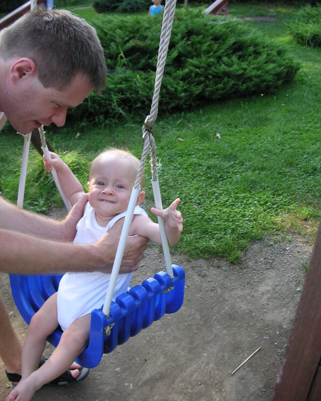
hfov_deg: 38.2
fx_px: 463
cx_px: 161
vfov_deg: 46.8
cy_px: 185
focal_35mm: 39
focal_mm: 6.1
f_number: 2.8
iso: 50
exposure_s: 1/180
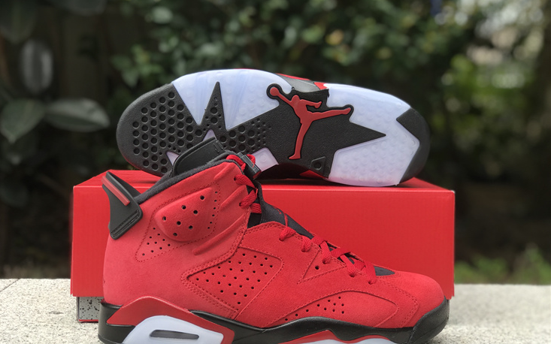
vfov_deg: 21.3
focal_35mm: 61
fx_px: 916
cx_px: 274
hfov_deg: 33.5
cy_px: 182
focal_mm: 6.6
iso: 20
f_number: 2.8
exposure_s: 1/138
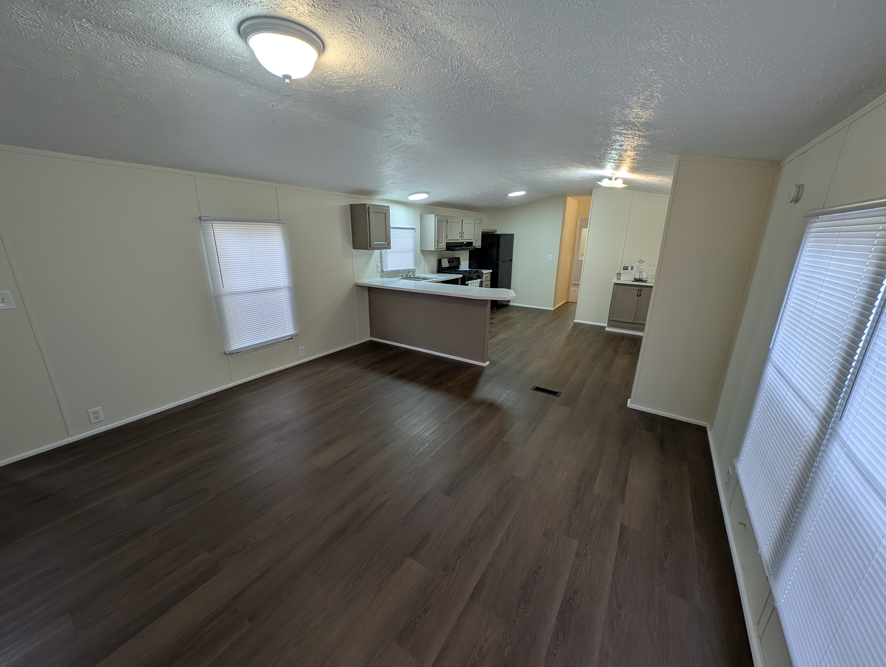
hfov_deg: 110.5
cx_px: 443
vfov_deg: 94.6
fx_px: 308
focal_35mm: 12
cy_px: 334
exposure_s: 1/60
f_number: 1.95
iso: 47
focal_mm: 2.23
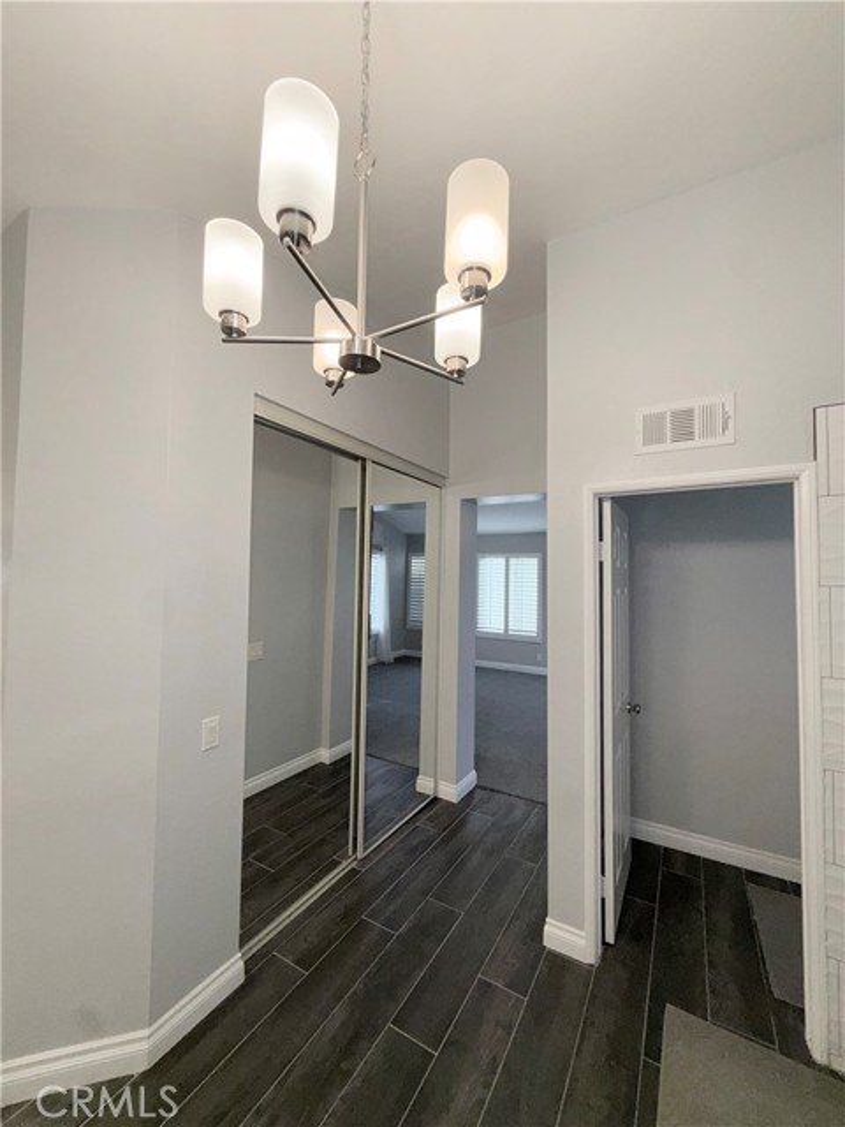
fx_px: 456
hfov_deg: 85.7
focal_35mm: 14
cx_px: 422
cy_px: 564
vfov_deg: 102.1
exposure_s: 1/122
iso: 40
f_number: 2.2
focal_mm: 2.22
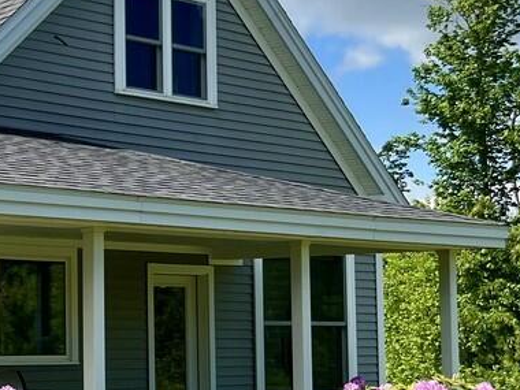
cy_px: 294
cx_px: -160
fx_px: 1052
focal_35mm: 70
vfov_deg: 20.8
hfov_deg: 24.2
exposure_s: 1/4484
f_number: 1.6
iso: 50
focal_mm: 5.1
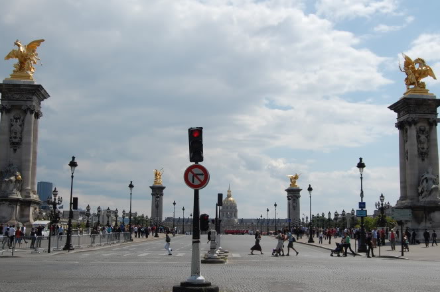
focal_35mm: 47
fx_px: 574
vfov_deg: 28.6
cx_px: 217
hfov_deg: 41.9
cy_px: 154
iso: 200
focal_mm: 26
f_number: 11
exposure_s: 1/500
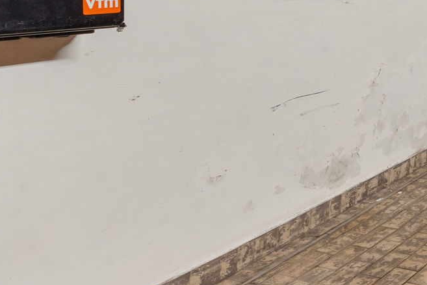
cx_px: 517
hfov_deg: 34.1
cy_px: -31
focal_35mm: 46
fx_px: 546
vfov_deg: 26.8
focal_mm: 14
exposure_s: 2.5
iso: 250
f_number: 11
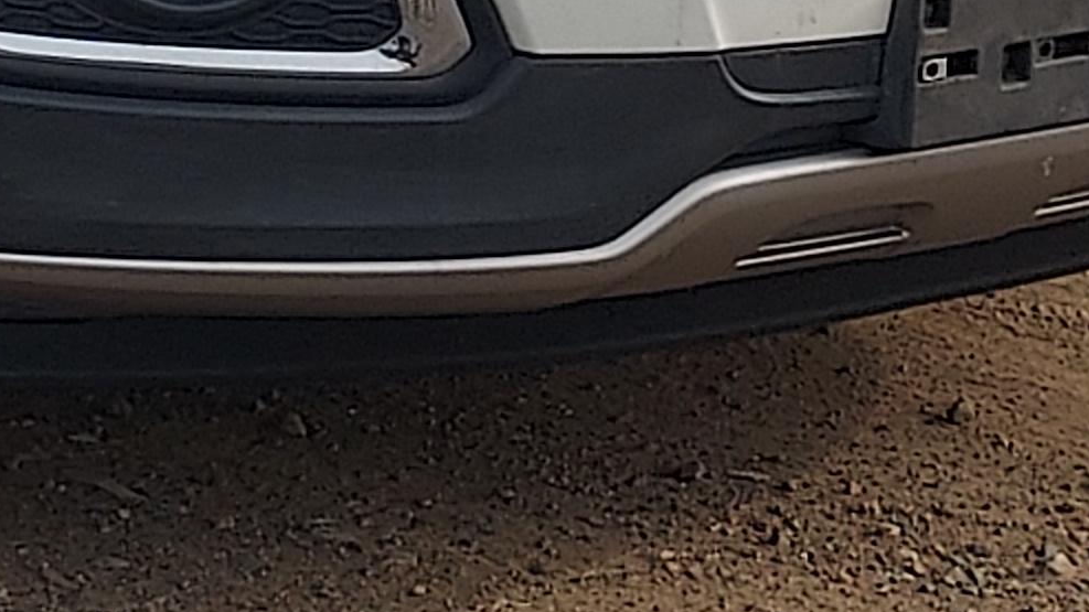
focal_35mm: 106
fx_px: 3061
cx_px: -417
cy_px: -526
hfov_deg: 18.4
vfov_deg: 10.6
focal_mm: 4.6
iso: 40
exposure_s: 1/749
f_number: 1.8
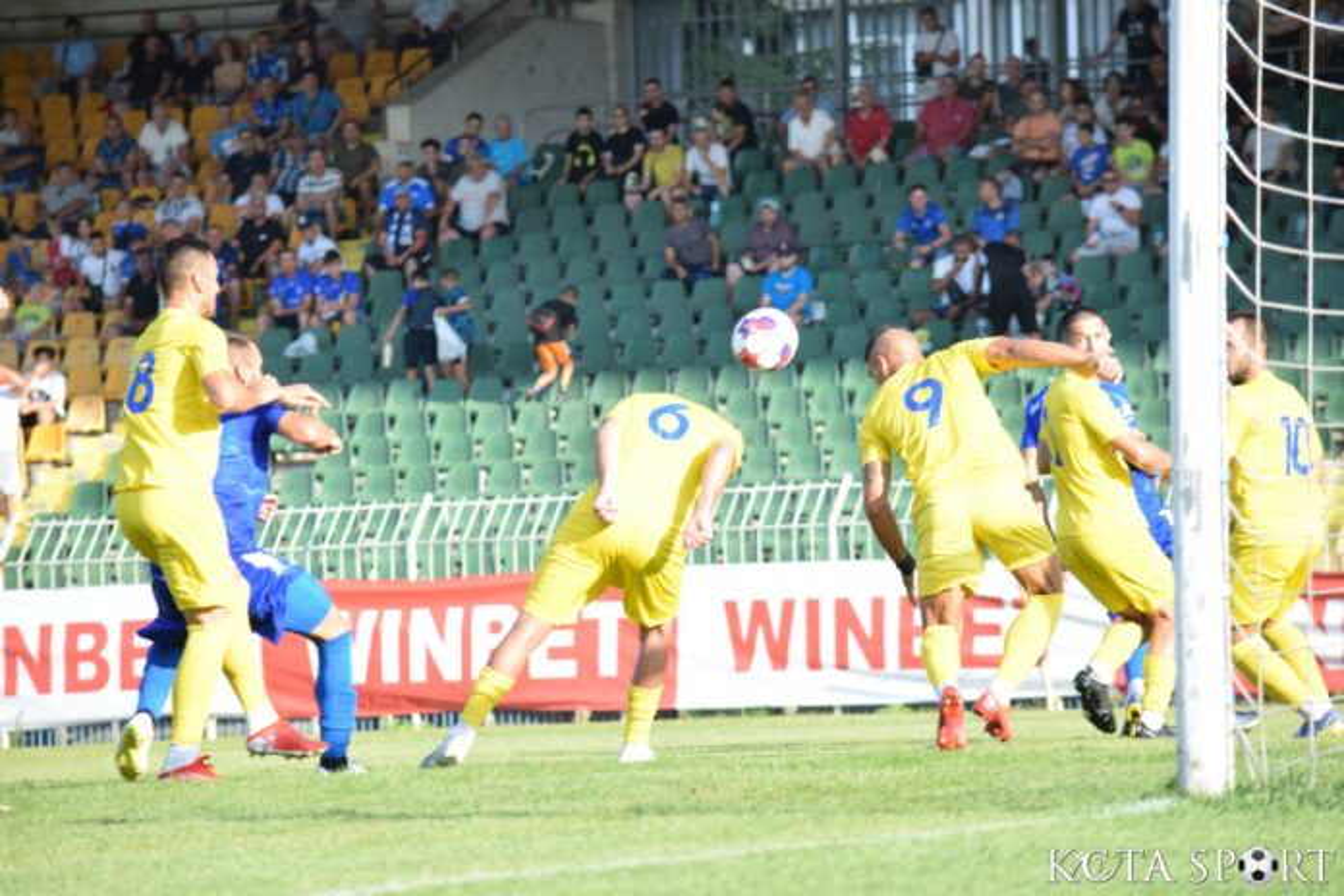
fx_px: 8399
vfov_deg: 6.1
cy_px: 448
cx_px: 672
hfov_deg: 9.1
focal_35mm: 225
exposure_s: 1/1000
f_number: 5.6
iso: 800
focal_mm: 150
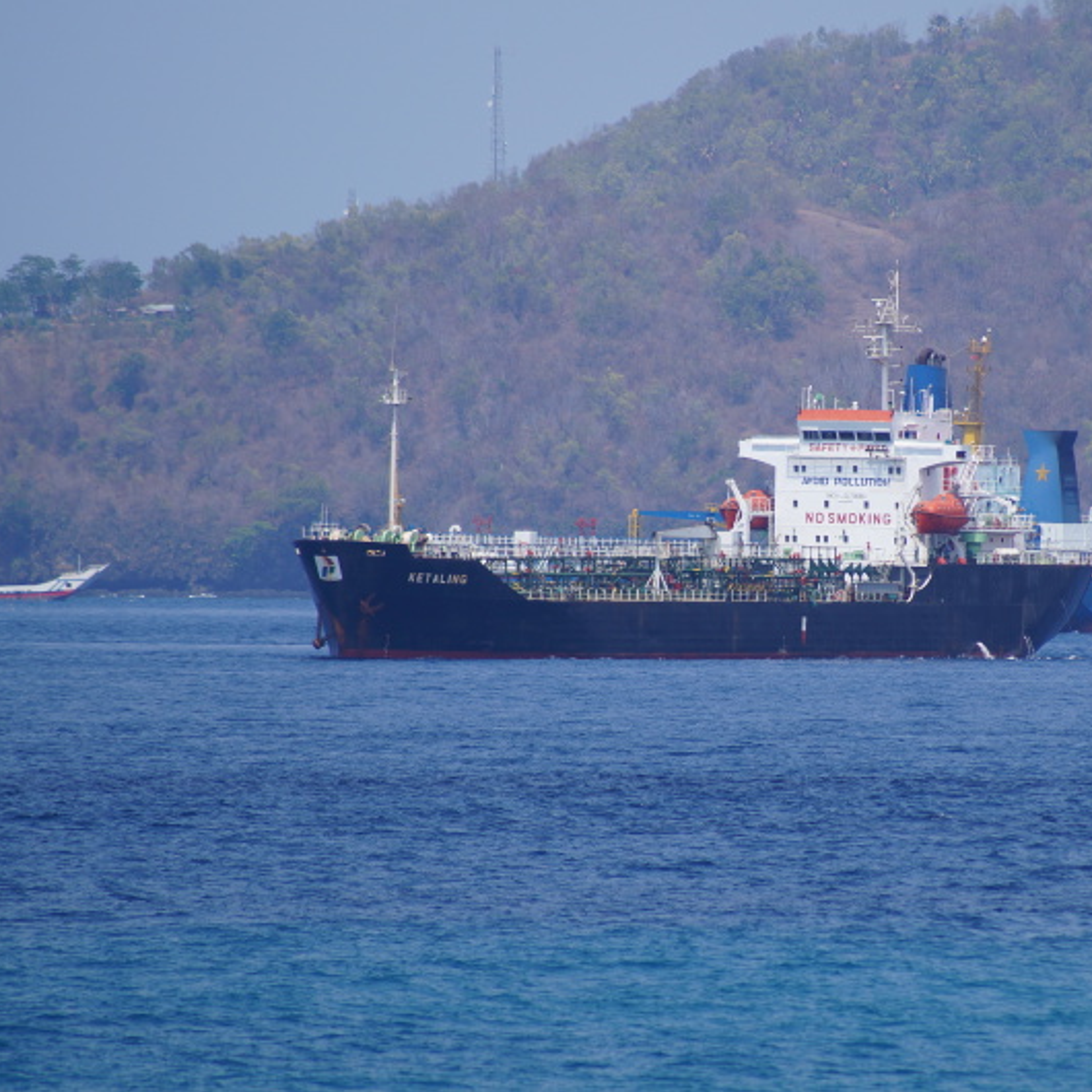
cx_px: 806
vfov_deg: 3.0
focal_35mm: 577
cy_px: 545
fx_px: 20593
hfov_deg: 3.0
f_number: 6.3
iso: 100
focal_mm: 300
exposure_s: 1/500
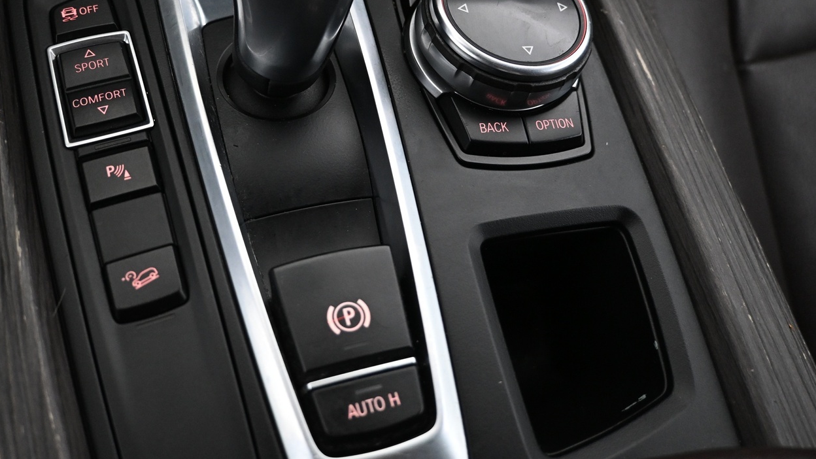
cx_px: 377
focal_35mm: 35
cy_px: 138
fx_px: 750
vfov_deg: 33.6
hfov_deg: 57.0
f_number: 3.5
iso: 1800
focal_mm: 17
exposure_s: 1/25
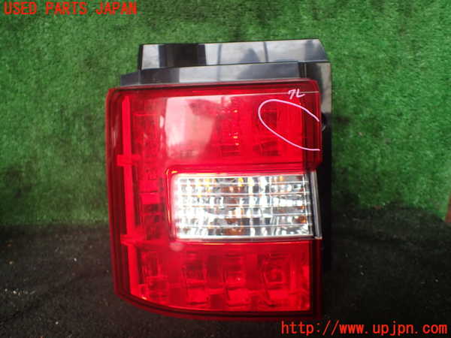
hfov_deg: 60.0
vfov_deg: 46.8
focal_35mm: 30
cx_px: 226
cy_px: 169
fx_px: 391
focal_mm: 5.4
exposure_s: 1/125
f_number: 2.3
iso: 160
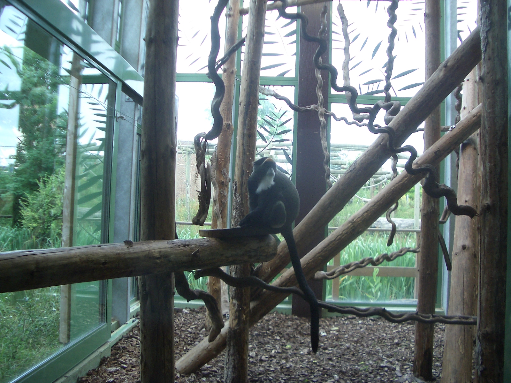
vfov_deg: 40.7
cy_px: 192
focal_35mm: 35
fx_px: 517
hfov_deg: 52.6
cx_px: 256
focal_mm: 5.8
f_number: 2.6
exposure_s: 1/100
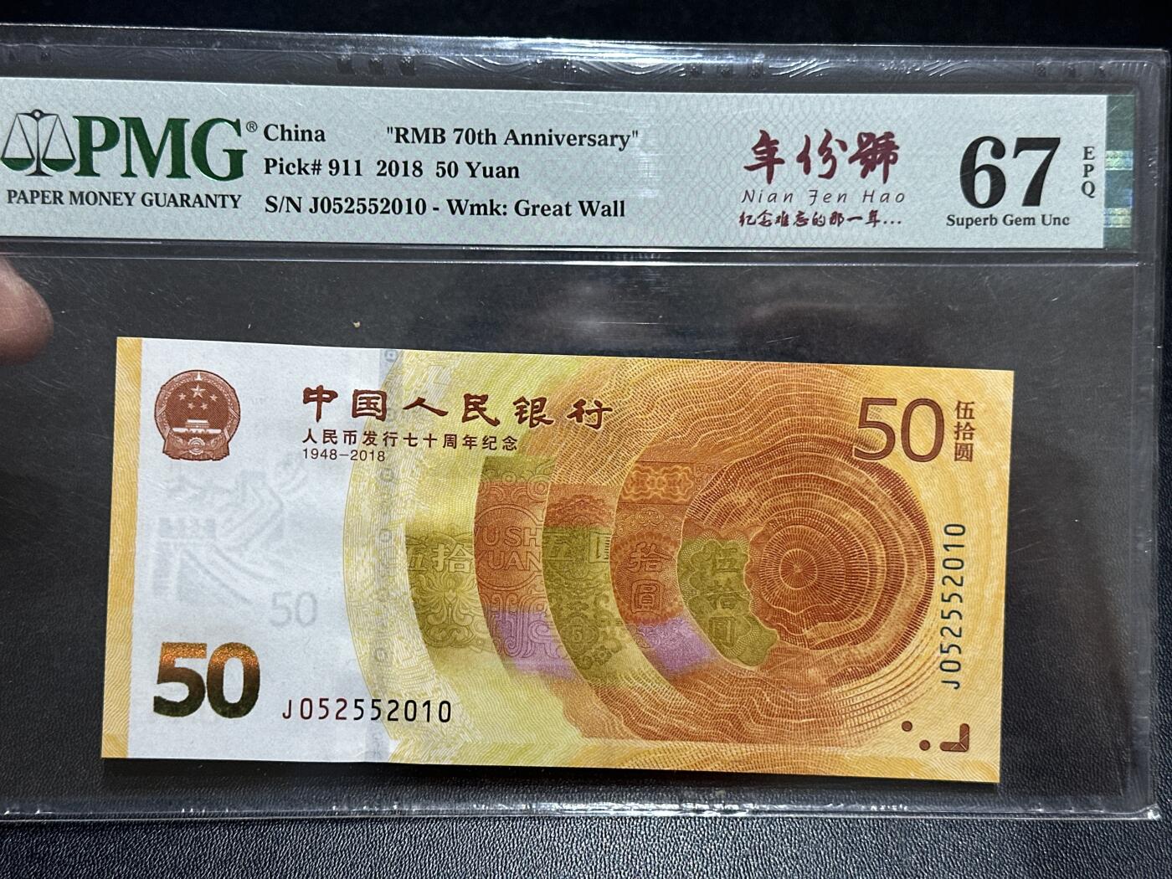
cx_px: 586
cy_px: 440
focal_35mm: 48
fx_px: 1625
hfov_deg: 39.7
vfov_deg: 30.3
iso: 125
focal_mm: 6.86
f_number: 1.78
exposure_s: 1/50
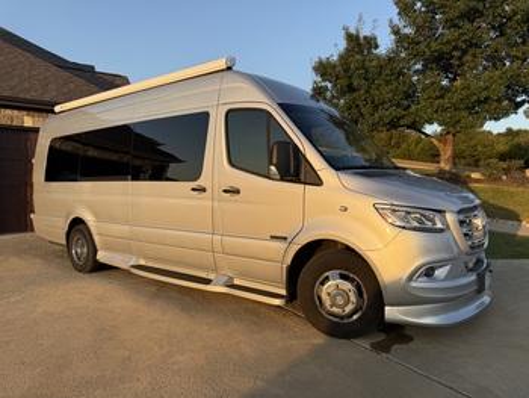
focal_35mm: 24
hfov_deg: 71.6
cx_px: 264
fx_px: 367
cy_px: 199
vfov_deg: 56.9
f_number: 1.78
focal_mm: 6.76
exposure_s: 1/1901
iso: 100
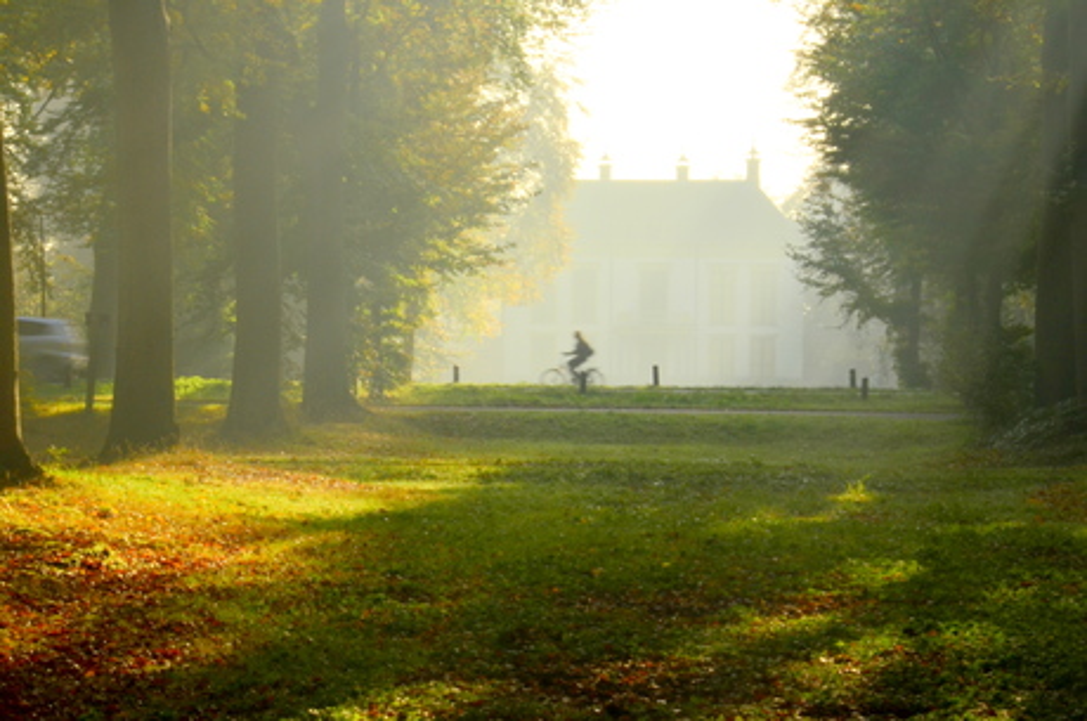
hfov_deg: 17.5
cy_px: 360
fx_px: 3527
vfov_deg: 11.7
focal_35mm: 117
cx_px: 544
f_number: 36
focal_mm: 78
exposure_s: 1/30
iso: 400
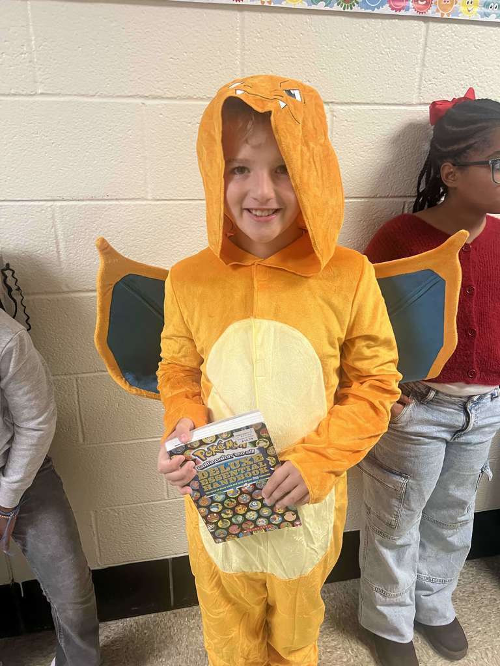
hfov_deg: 53.1
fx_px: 501
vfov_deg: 67.3
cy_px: 333
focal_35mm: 26
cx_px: 250
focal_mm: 5.7
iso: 250
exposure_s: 1/60
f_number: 1.5
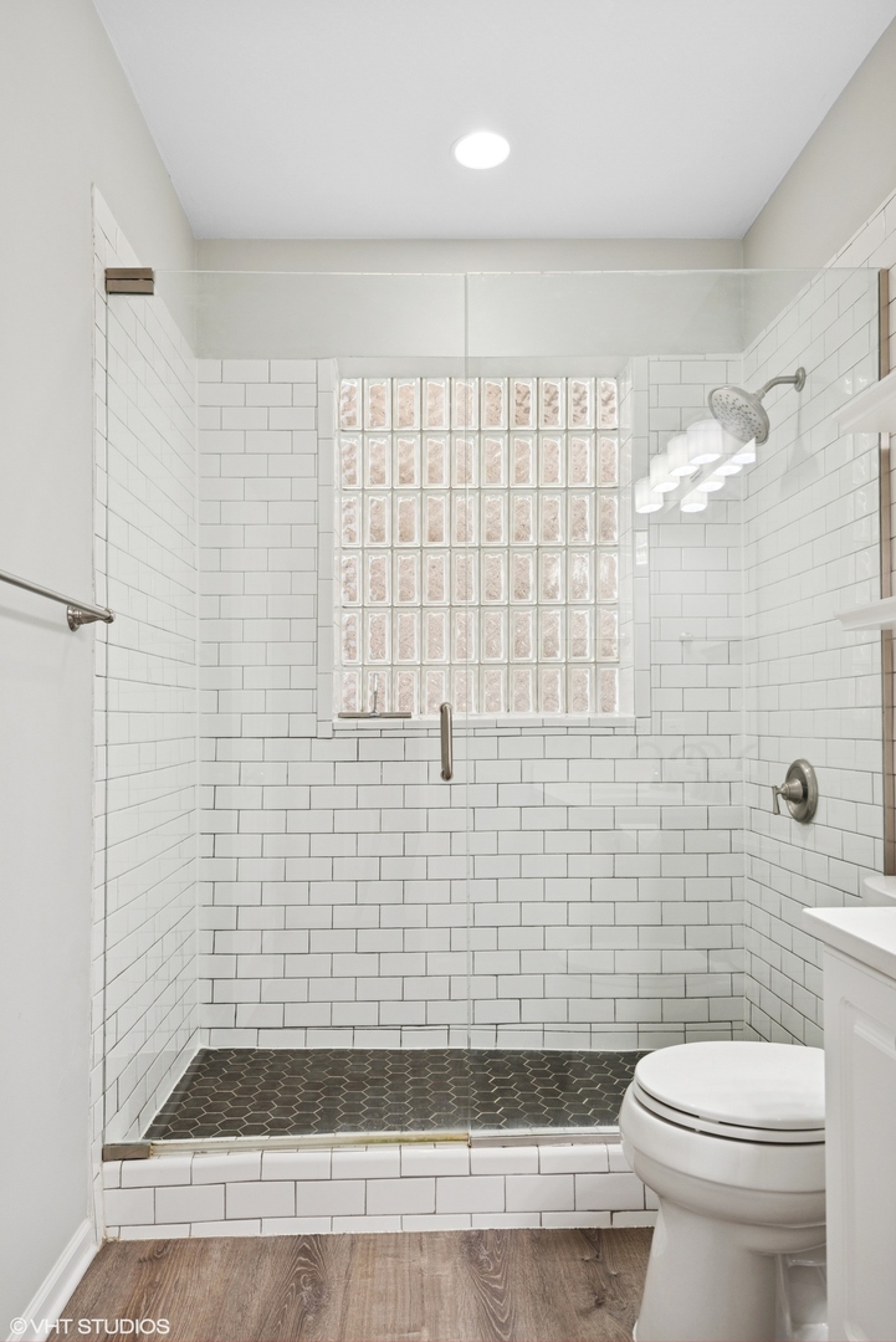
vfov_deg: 73.7
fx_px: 895
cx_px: 448
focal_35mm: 24
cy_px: 671
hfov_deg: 53.2
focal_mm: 24
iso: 400
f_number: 8
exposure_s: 1/40
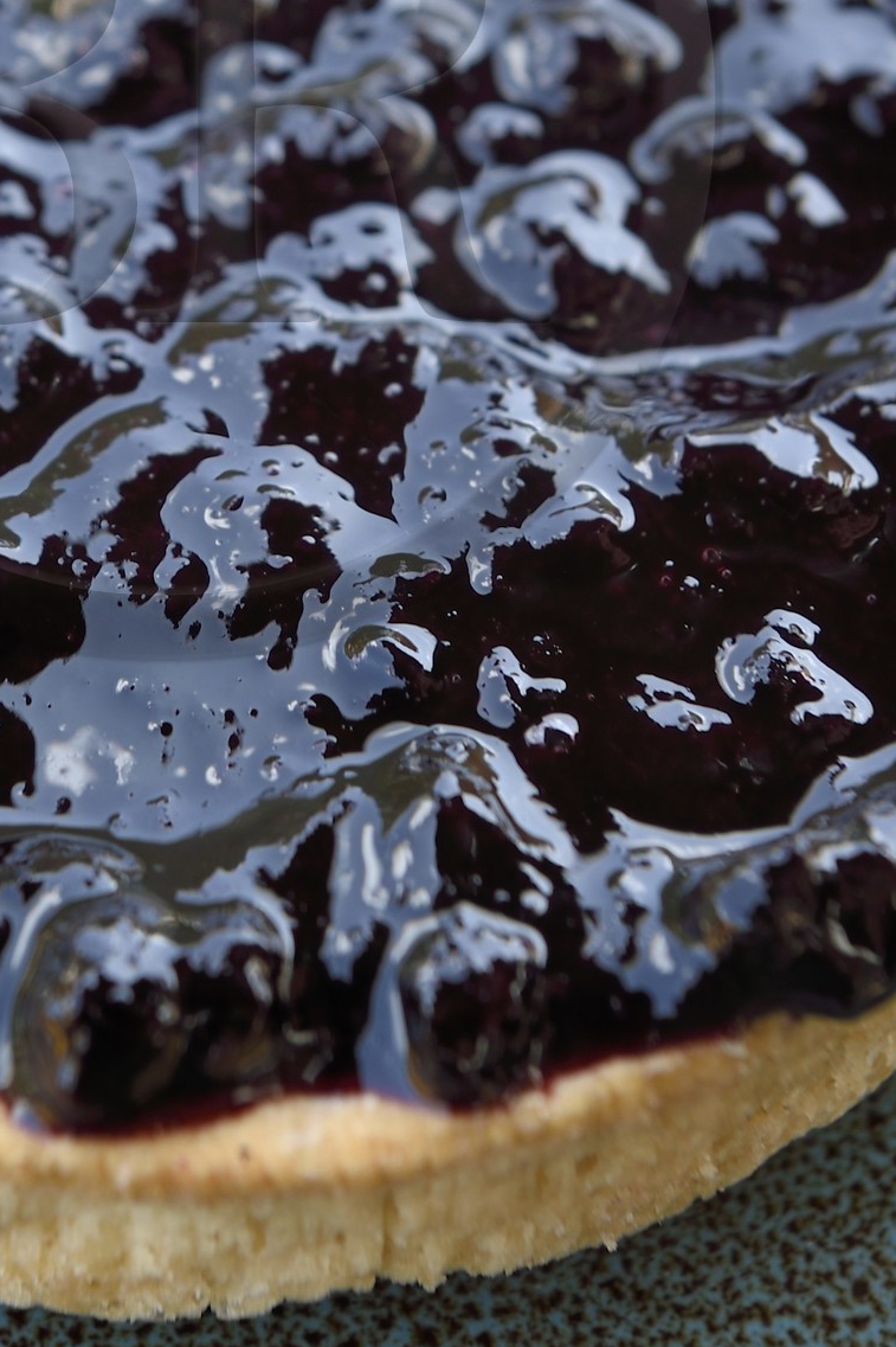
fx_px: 5530
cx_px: 165
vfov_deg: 13.7
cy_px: 105
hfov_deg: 9.2
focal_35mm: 148
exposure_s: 1/50
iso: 200
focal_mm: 70
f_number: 8
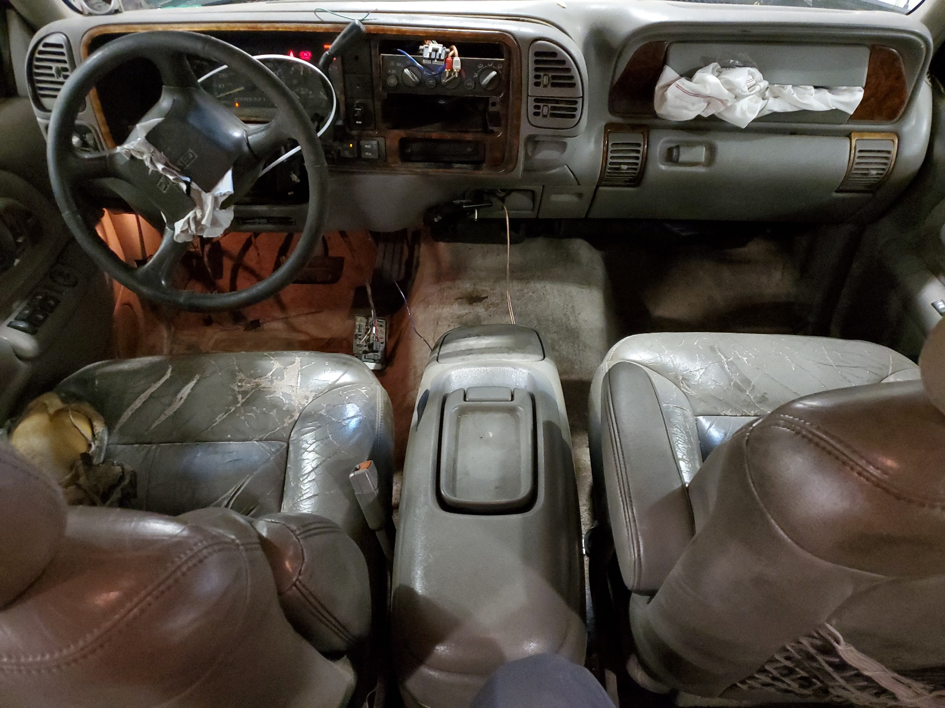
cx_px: 472
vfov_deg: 53.1
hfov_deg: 67.3
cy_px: 354
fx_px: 710
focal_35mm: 26
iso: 521
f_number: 1.5
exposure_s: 1/15
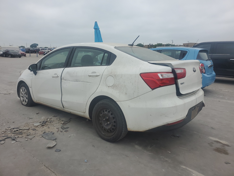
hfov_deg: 67.3
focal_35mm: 26
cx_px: 117
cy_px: 88
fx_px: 176
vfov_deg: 53.1
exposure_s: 1/400
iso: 50
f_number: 1.5
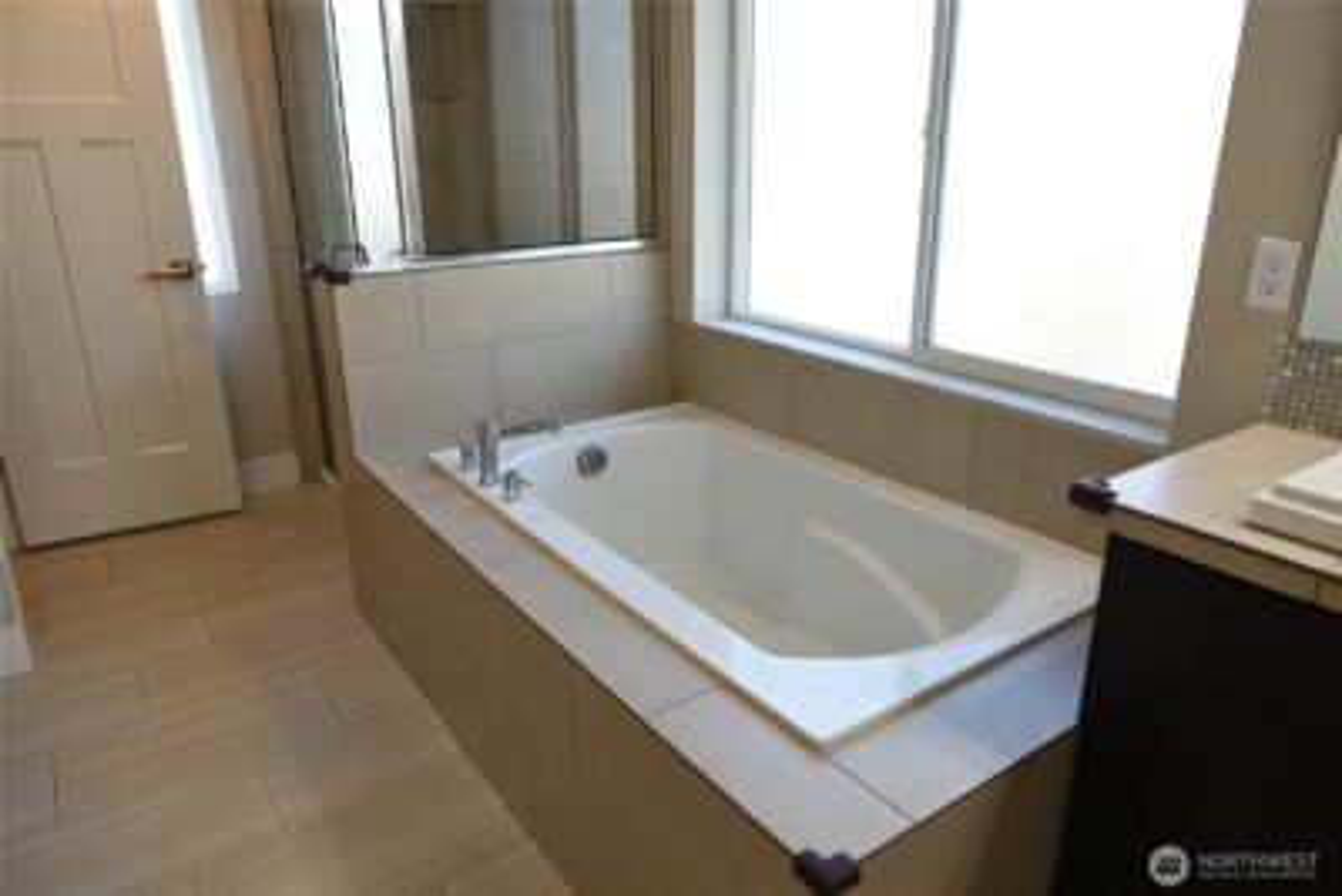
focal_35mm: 24
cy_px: 448
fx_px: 895
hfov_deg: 73.7
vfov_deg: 53.2
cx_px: 671
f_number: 5
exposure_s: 1/25
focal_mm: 24
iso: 125
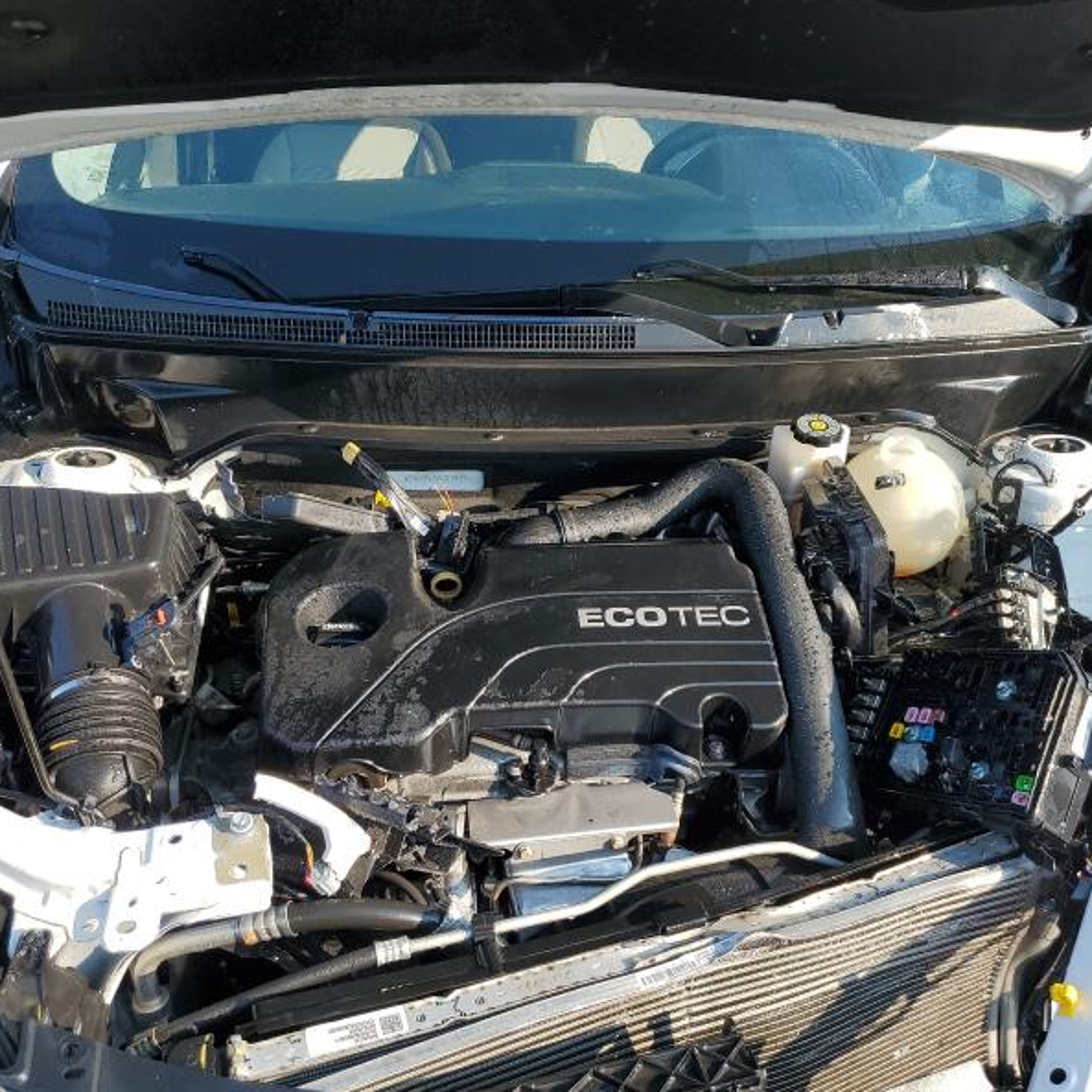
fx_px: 1106
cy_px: 541
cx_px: 552
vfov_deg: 52.5
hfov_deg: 52.5
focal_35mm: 31
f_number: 1.5
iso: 50
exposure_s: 1/1000
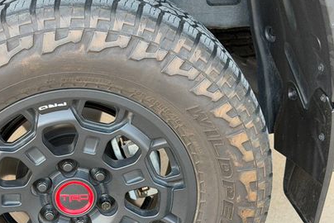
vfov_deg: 17.2
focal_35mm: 79
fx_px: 733
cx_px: 74
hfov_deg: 25.3
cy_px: 180
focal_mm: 6.76
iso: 80
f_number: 1.78
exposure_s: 1/165
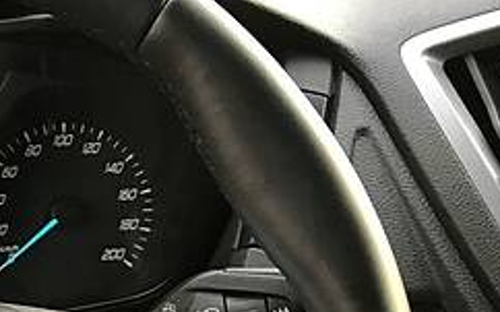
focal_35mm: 98
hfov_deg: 19.8
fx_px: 1335
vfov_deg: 12.8
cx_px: -116
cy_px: 434
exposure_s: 1/17
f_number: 1.8
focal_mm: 4
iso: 40
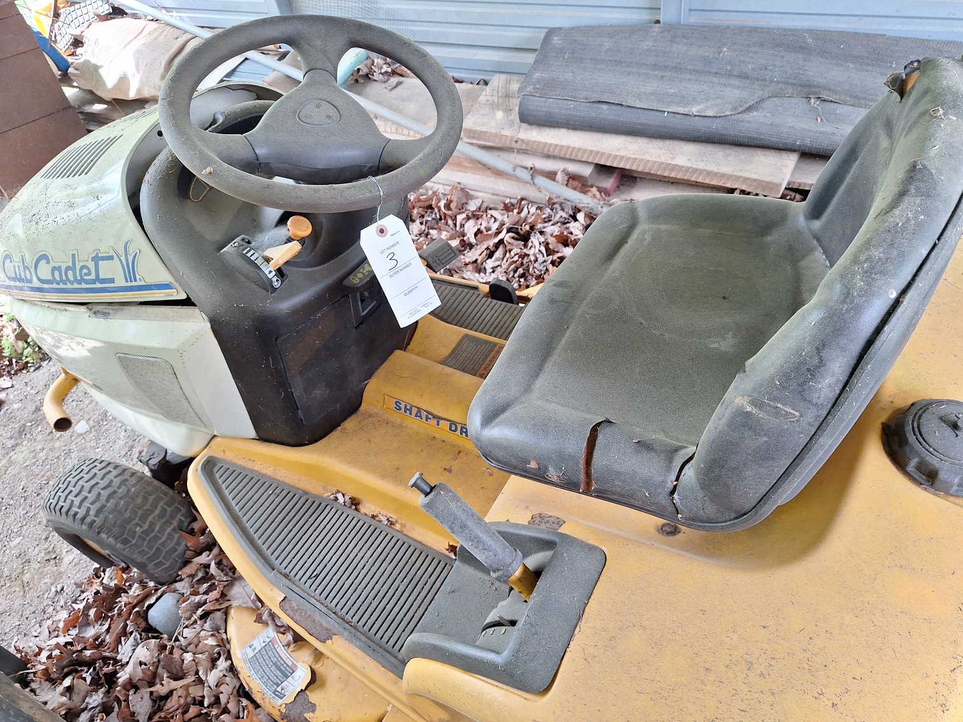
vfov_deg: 58.9
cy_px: 361
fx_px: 640
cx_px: 482
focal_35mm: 23
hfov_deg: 73.9
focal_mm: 5.54
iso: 50
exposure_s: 1/60
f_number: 1.8
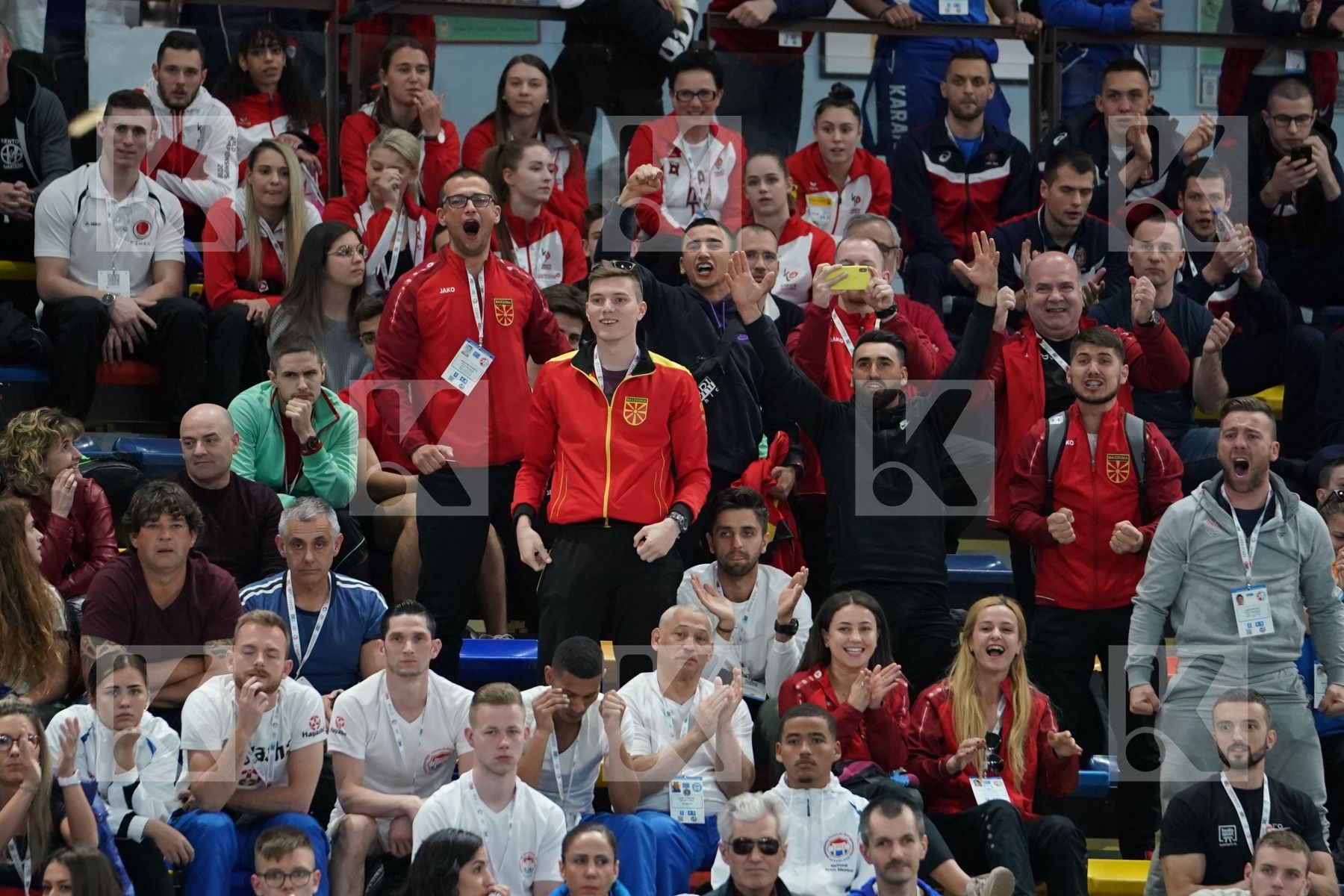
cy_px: 448
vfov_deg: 4.6
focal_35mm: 300
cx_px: 672
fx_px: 11199
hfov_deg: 6.9
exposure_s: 1/1000
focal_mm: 200
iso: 4000
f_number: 2.8
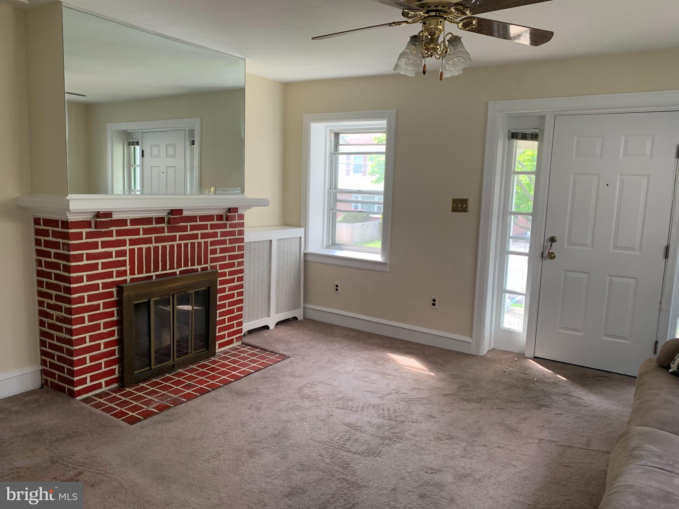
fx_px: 510
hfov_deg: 67.3
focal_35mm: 26
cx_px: 340
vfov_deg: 53.1
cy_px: 254
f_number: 1.8
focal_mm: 4.25
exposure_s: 1/121
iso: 64
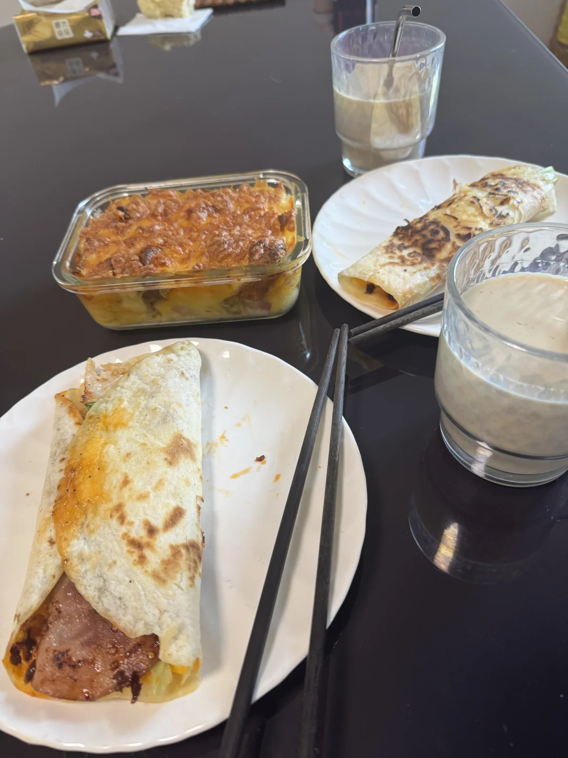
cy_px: 379
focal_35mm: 24
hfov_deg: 56.8
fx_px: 525
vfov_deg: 71.6
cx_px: 284
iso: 125
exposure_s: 1/50
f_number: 1.78
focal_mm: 6.76
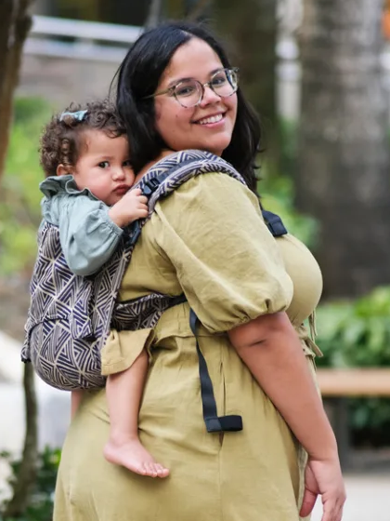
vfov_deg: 7.8
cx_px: 113
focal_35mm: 253
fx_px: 3801
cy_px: 408
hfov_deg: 5.9
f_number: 1.8
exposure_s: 1/500
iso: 400
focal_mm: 85
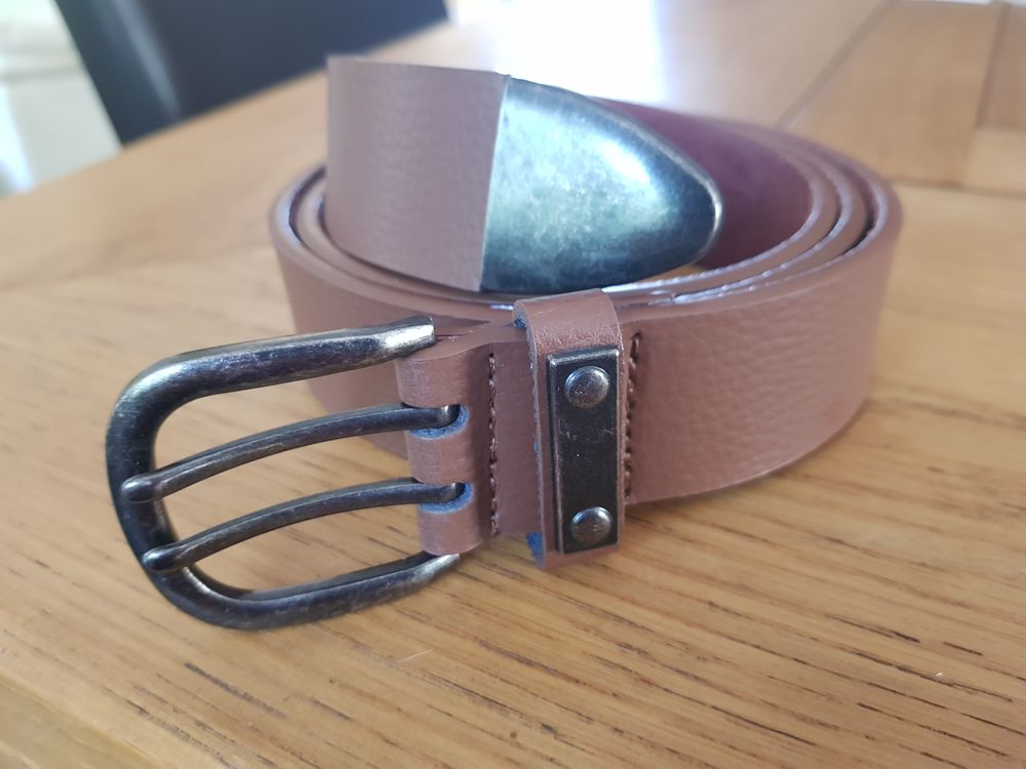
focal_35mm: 26
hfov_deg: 67.3
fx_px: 771
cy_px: 384
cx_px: 513
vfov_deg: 53.1
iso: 200
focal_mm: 4.2
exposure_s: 1/16
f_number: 1.7
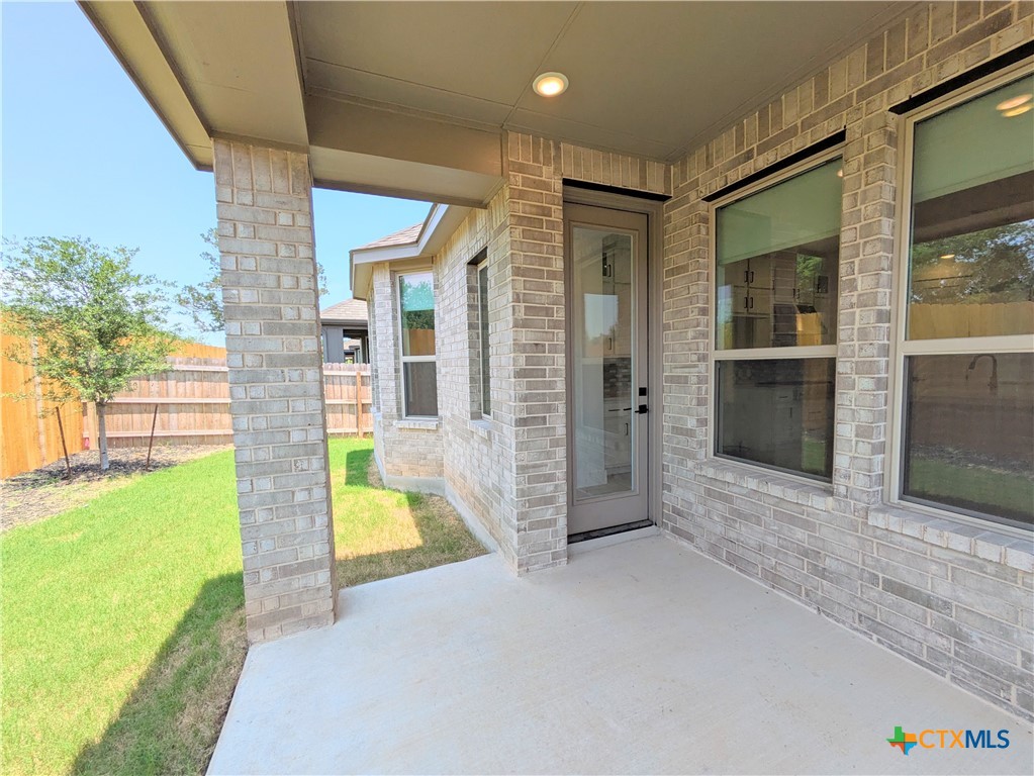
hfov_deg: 102.0
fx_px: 418
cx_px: 517
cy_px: 388
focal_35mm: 14
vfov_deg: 85.7
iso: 48
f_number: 2.2
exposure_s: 1/972
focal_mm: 1.83
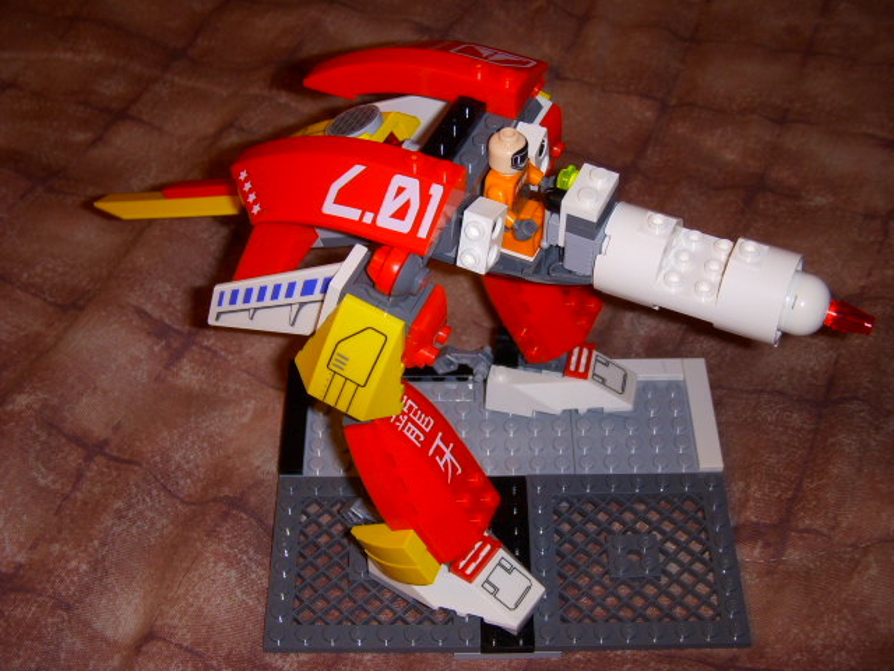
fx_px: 1472
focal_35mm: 57
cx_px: 447
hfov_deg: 33.8
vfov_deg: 25.7
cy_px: 336
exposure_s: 1/30
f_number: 3.6
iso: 100
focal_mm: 9.4
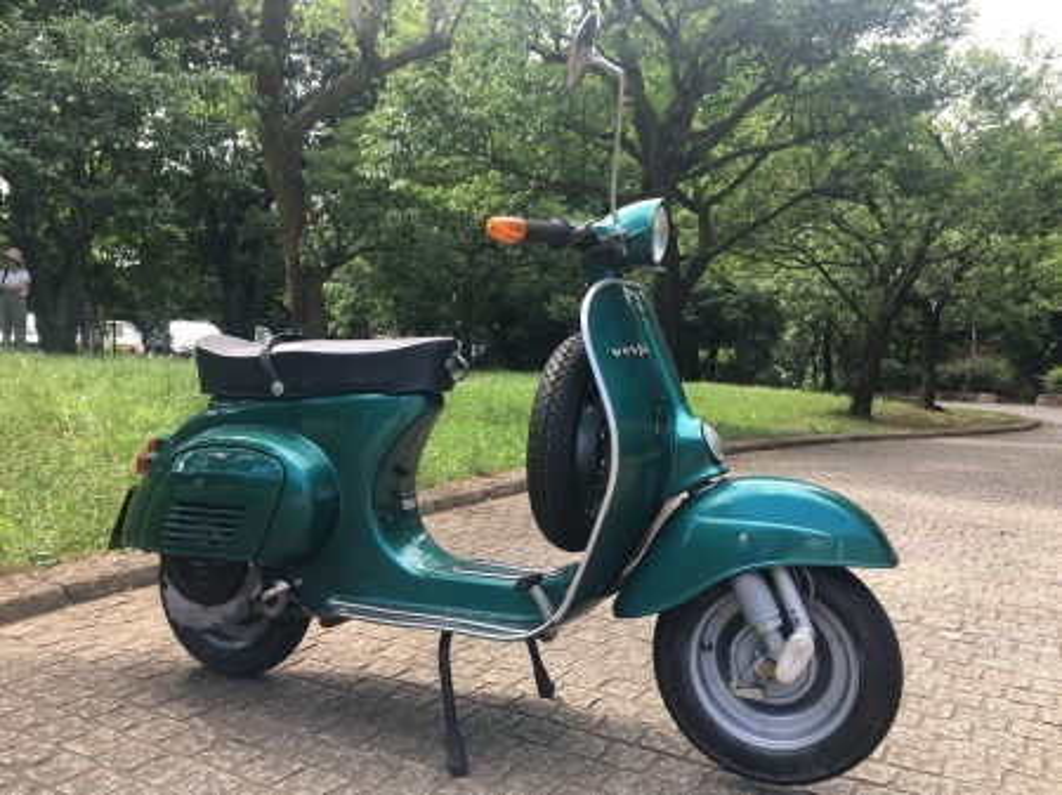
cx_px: 531
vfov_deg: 48.2
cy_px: 398
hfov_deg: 61.7
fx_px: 889
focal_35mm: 29
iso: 25
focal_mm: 4.15
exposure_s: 1/131
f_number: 2.2
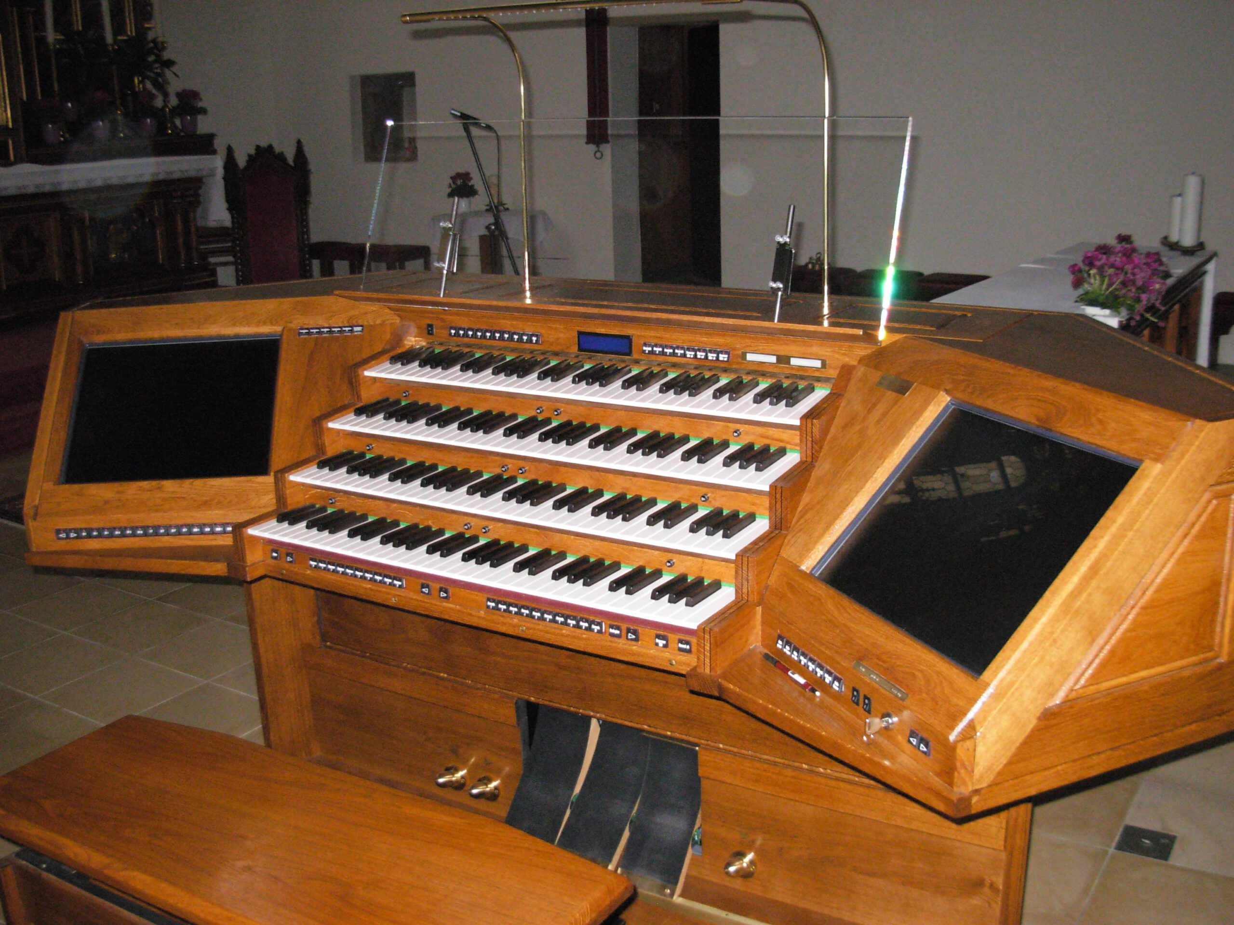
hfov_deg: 49.0
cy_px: 462
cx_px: 617
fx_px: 1355
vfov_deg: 37.7
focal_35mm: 38
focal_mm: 6.3
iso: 400
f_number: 2.9
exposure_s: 1/161
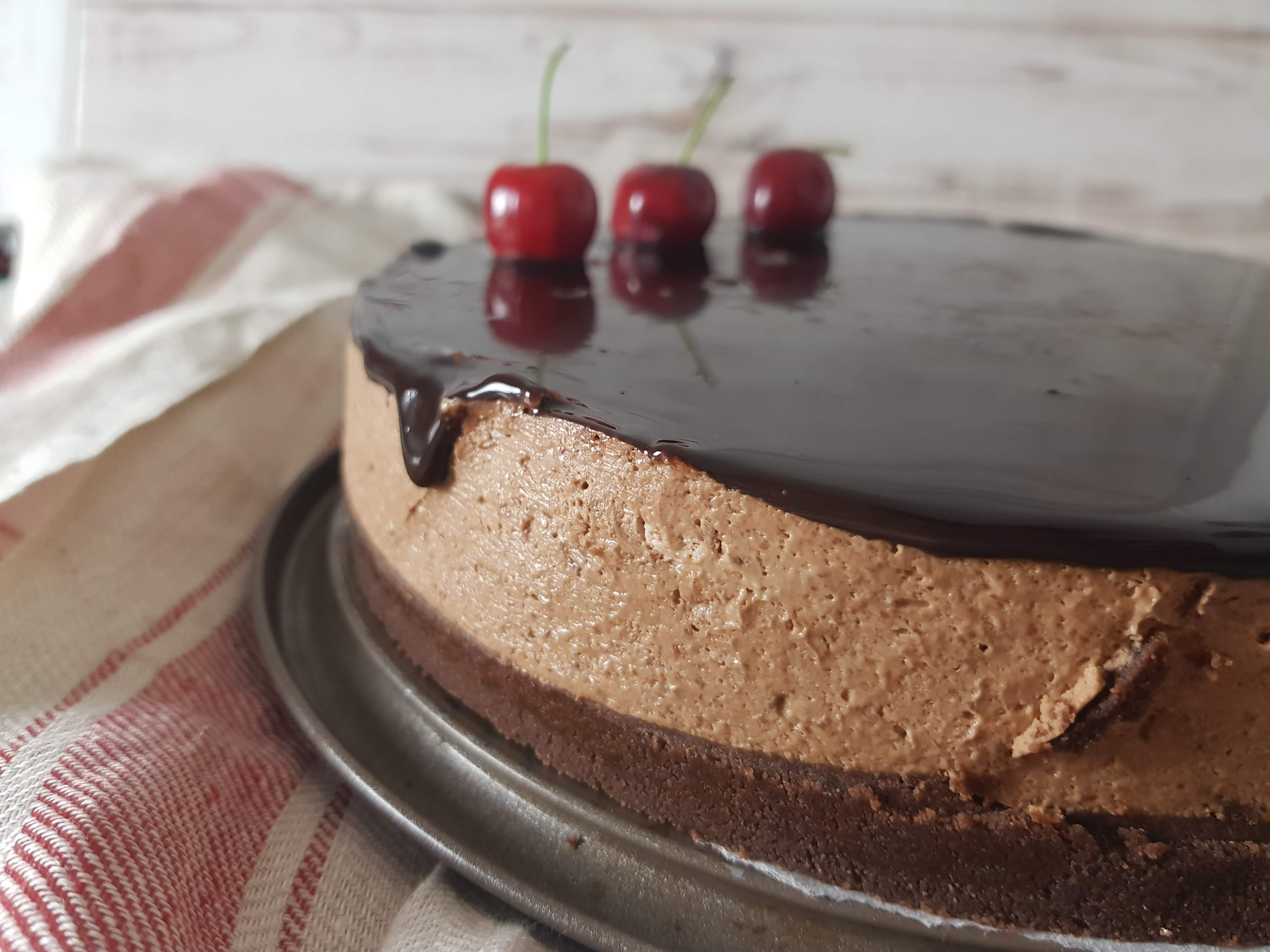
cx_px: 635
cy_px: 476
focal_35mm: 26
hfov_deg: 67.3
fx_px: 954
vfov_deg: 53.1
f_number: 1.7
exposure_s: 1/33
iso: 160
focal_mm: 4.2
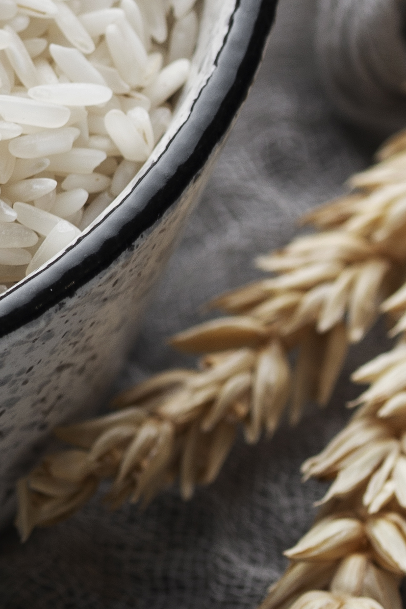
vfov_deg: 4.0
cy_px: 59
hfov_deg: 2.7
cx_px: -297
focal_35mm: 509
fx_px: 8610
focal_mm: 105
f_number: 8
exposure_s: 1/80
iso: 100
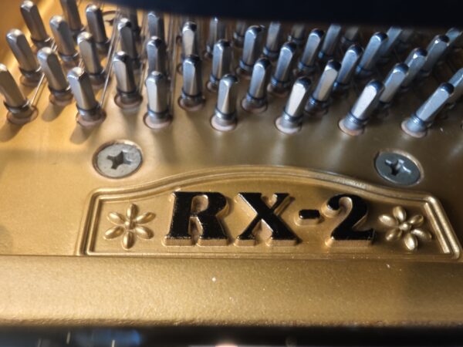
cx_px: 232
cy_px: 174
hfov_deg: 69.4
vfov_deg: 54.9
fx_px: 334
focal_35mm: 25
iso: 2029
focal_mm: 2.32
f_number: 2
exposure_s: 1/16.7
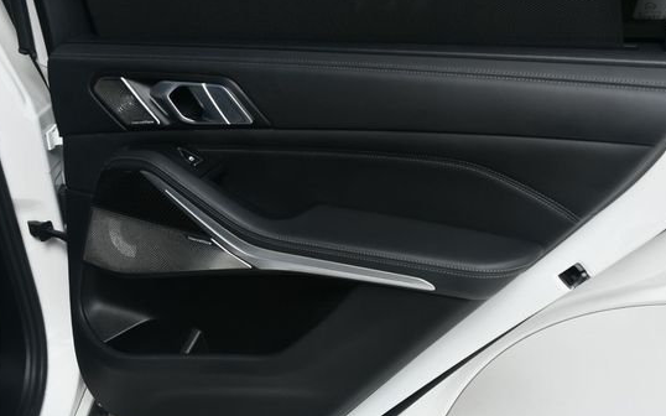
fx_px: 726
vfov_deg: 32.0
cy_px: 217
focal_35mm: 40
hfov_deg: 49.3
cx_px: 338
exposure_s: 1/160
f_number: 8
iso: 100
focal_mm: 22
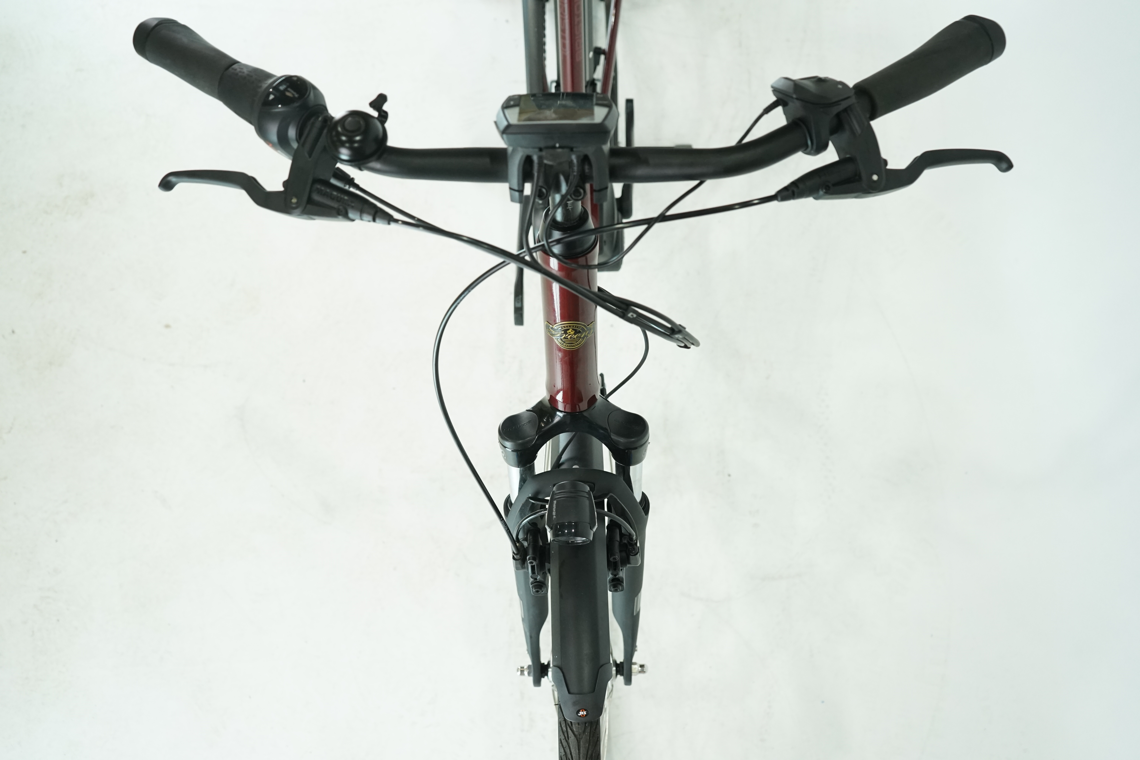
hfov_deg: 53.1
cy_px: 380
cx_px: 570
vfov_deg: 36.9
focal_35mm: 36
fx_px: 1140
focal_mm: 36
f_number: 5
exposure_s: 1/200
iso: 1600
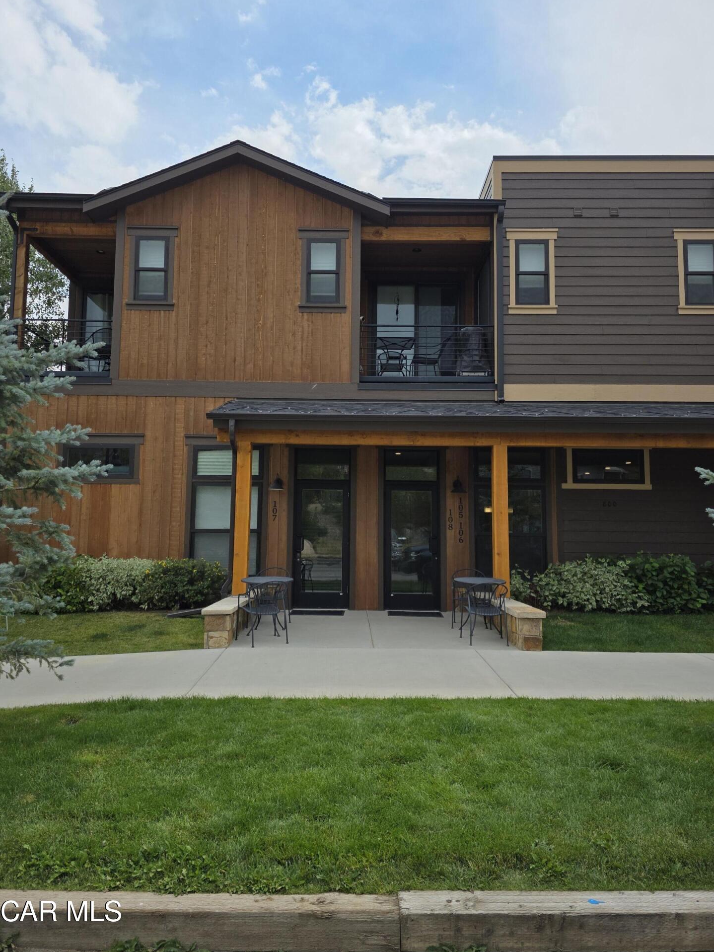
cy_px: 460
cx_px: 348
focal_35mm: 24
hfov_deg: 56.8
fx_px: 660
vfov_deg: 71.6
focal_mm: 6.3
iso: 80
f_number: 1.7
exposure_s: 1/4539
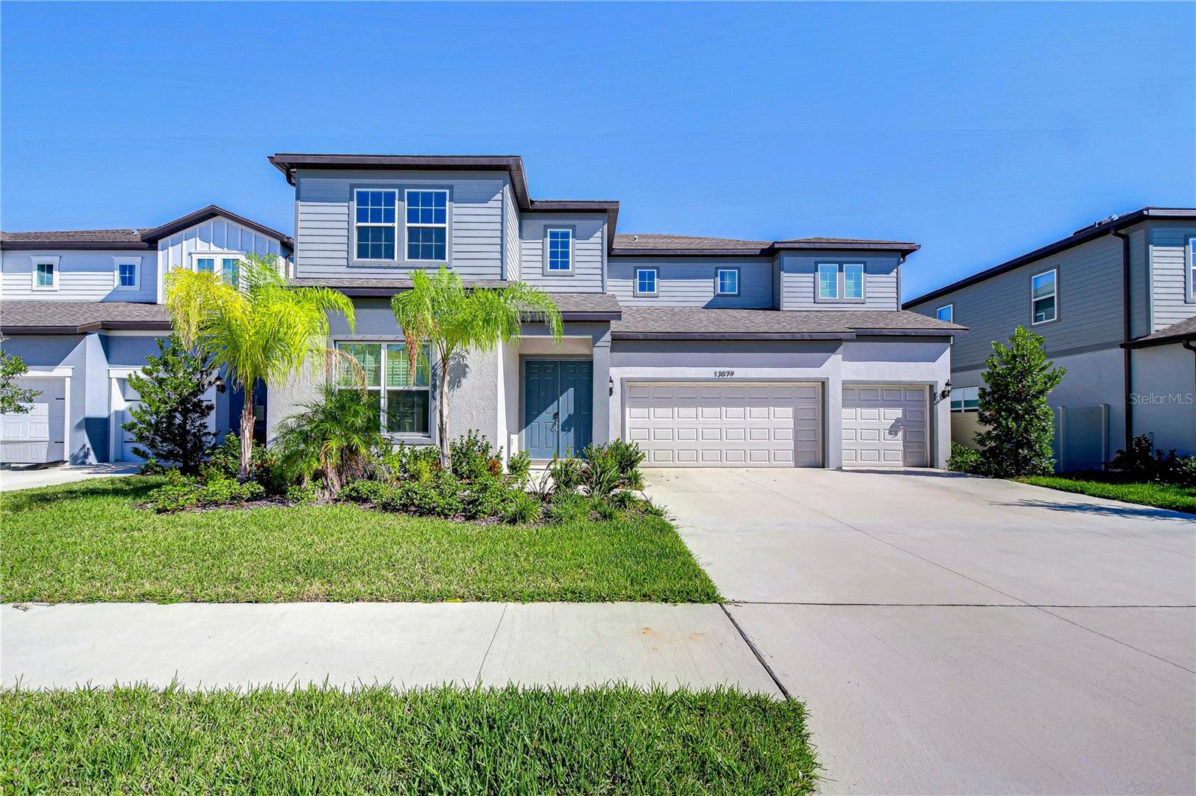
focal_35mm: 15
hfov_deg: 100.4
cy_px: 398
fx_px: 498
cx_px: 598
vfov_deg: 77.3
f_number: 3.5
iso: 100
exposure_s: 1/5000
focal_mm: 10
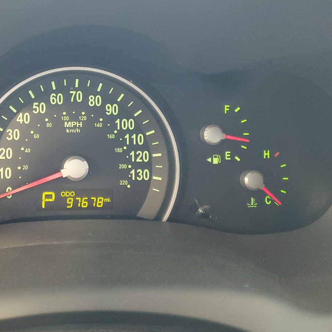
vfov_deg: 41.6
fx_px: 434
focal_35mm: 40
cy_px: 128
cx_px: 59
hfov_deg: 39.9
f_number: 1.5
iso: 351
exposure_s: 1/40
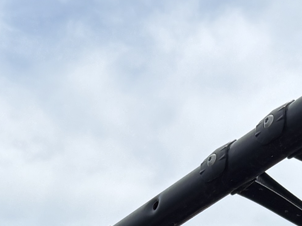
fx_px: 1317
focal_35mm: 151
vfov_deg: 9.0
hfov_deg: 12.9
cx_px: 18
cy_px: 510
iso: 50
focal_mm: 5.96
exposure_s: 1/4255
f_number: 1.6
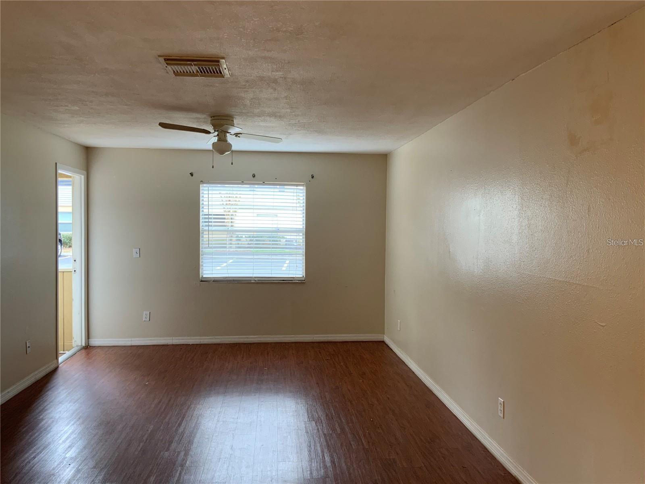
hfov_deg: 61.7
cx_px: 322
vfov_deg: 48.2
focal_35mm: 29
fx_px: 540
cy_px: 242
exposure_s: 1/60
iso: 40
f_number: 1.8
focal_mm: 3
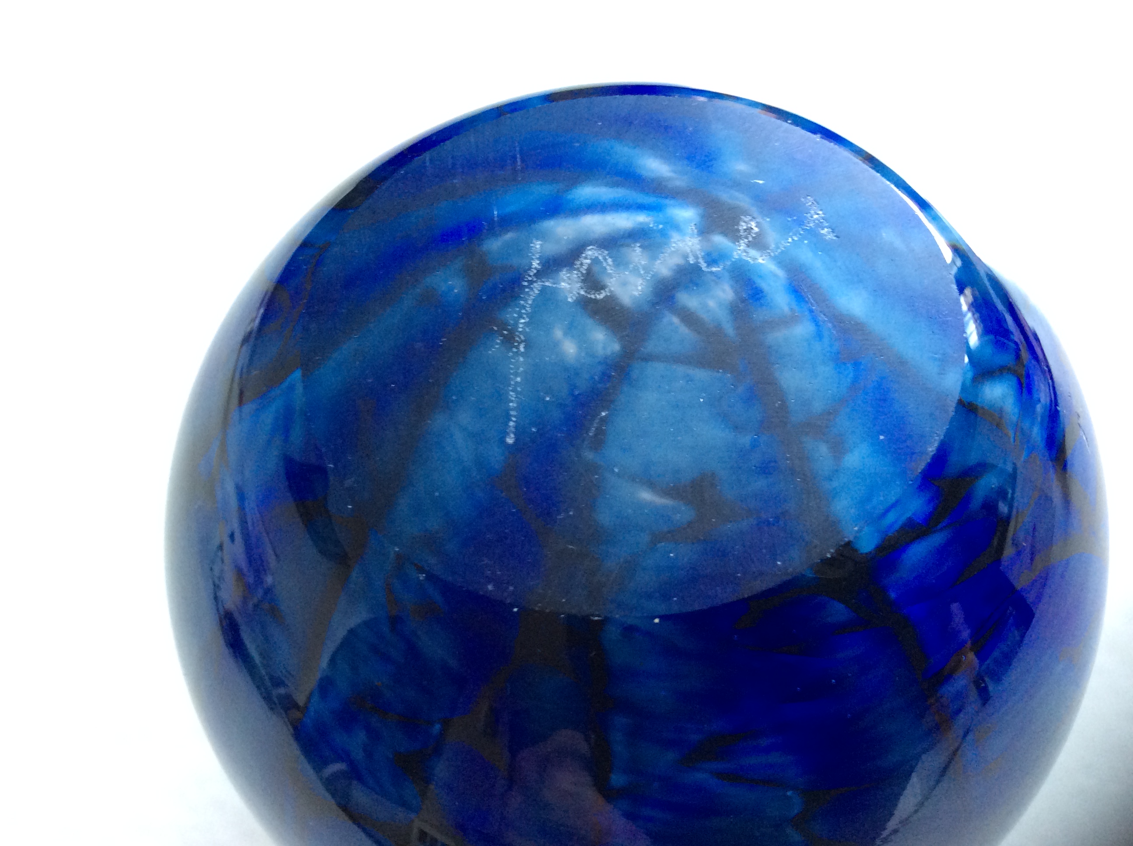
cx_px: 566
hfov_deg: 56.9
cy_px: 423
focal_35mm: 32
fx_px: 1046
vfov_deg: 44.1
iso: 80
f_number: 2.4
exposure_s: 1/25
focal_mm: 3.3
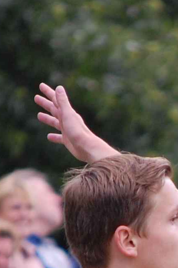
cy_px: 347
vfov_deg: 2.5
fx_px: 6229
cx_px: 243
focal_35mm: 839
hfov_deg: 1.6
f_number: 5.6
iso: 500
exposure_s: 1/500
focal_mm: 200
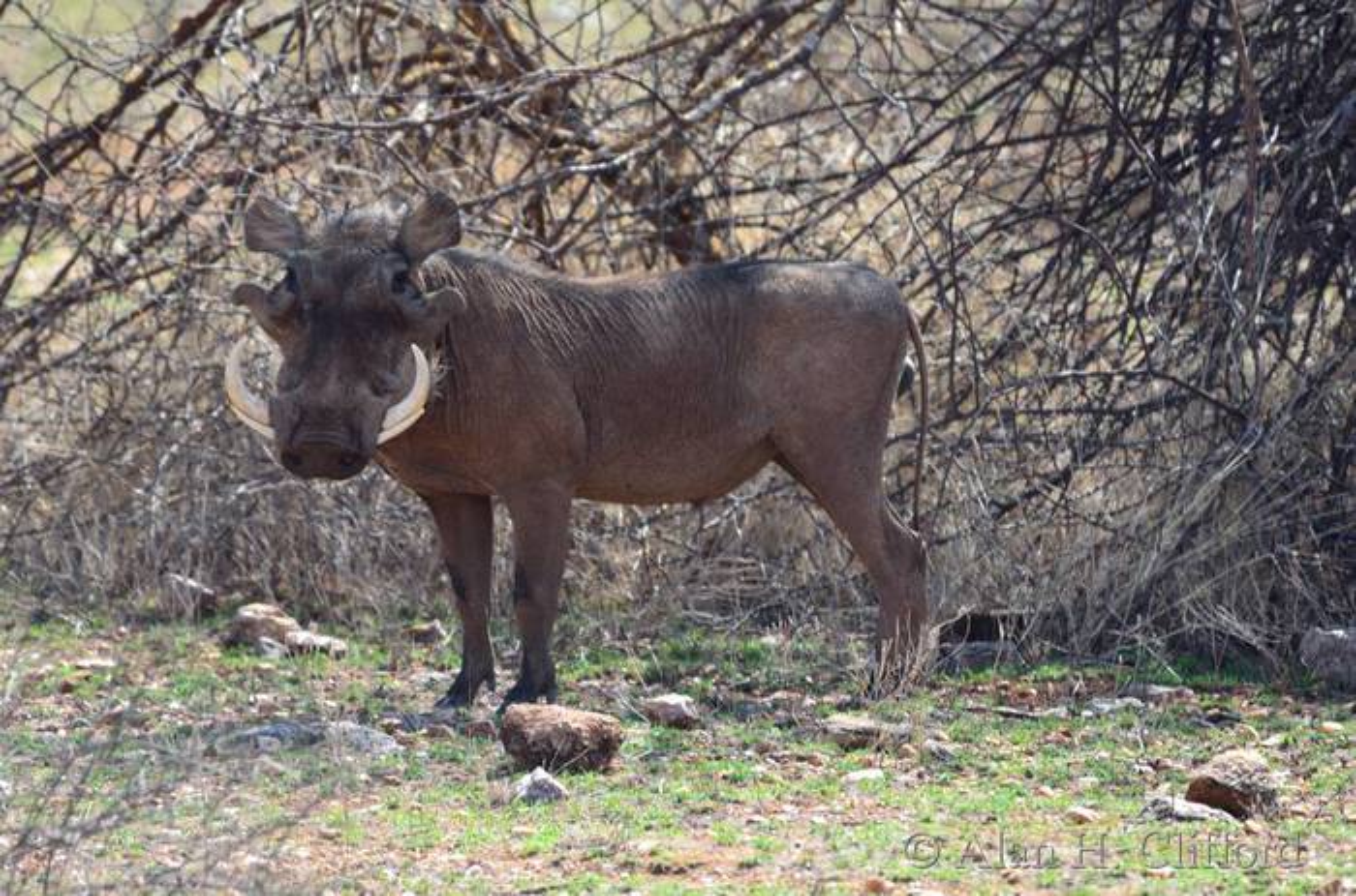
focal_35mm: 600
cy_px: 448
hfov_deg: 3.4
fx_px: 22544
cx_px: 678
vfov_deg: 2.3
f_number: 5.6
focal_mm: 400
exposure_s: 1/400
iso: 320
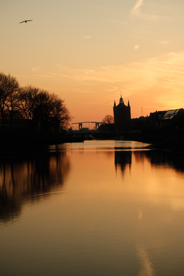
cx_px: 92
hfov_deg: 20.0
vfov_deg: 29.7
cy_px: 138
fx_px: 521
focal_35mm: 68
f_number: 6.4
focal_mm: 45
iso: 800
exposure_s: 1/1100
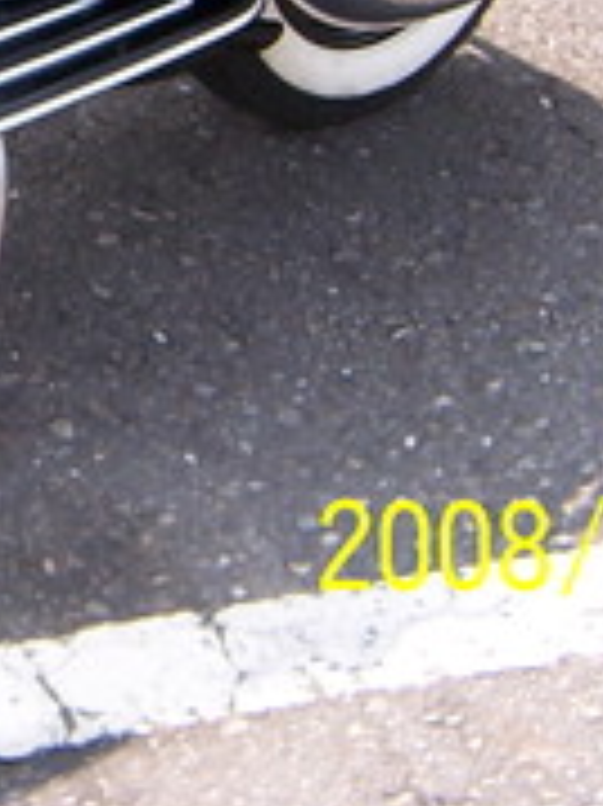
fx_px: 2744
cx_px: -364
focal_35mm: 118
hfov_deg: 11.9
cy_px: -266
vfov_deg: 15.8
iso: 80
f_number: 3.4
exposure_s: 1/250
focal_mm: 5.5
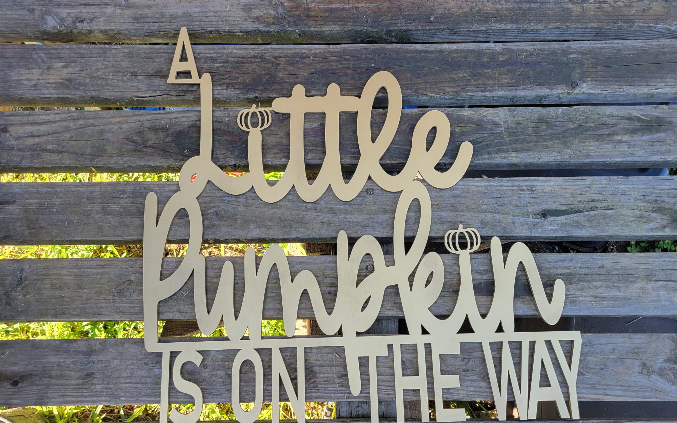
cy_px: 236
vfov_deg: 44.5
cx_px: 339
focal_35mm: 28
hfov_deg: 66.5
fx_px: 517
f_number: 1.8
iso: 40
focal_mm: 5.4
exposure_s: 1/187
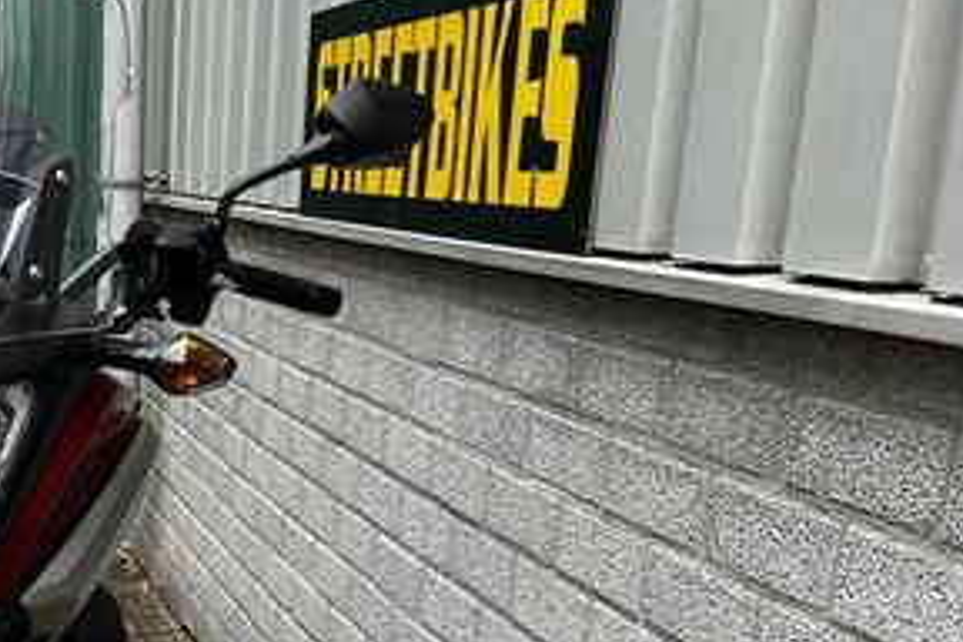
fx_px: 1605
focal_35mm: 60
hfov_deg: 30.3
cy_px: 679
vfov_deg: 21.6
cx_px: -70
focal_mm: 5.1
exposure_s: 1/122
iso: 64
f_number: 1.6
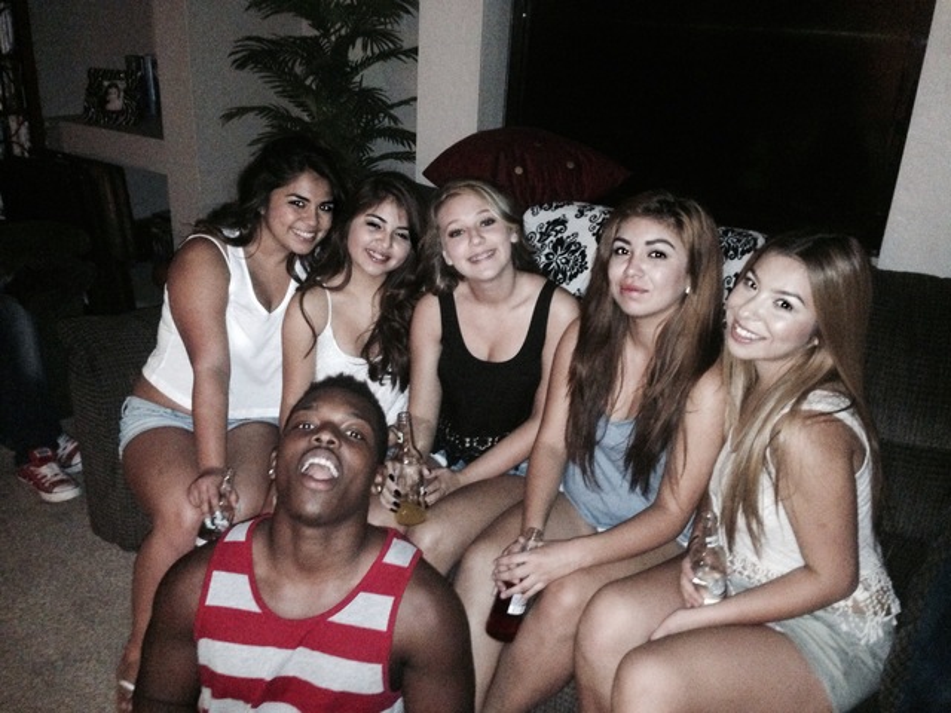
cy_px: 356
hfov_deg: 55.4
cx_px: 476
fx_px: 907
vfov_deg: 42.9
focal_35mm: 33
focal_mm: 4.12
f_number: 2.4
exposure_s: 1/16
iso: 800
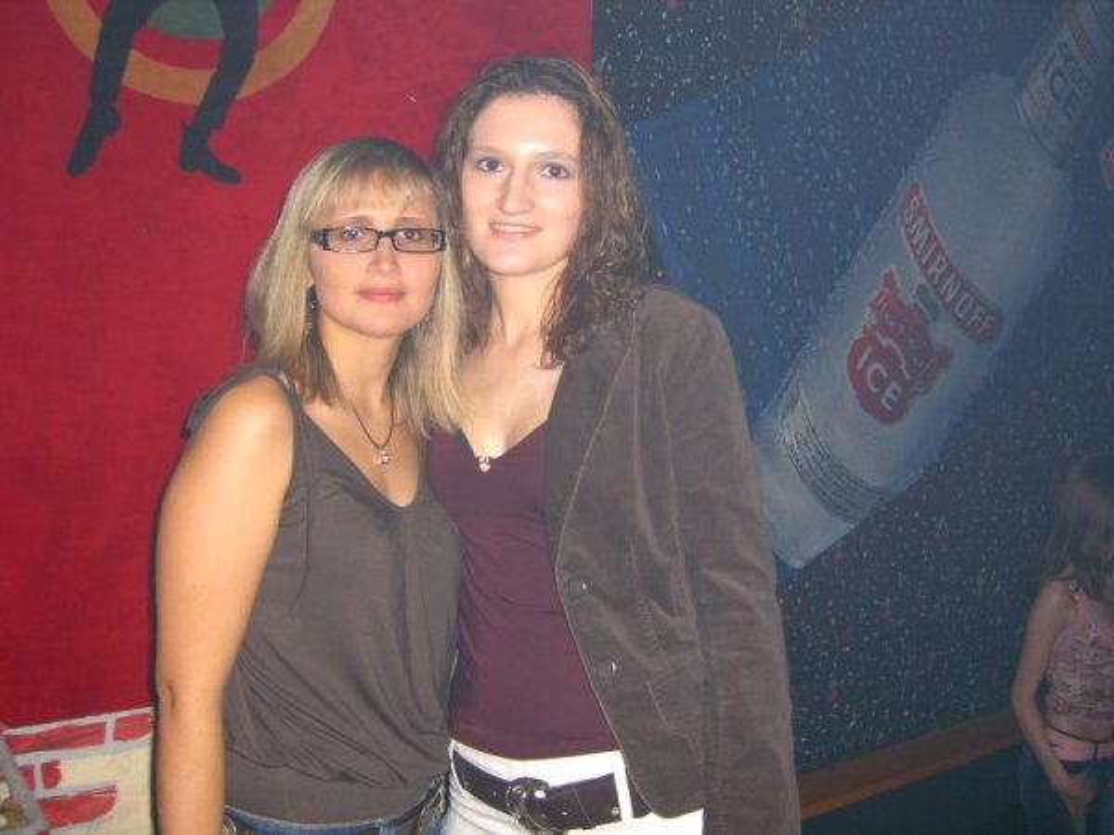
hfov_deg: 49.0
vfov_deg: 37.7
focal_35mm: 38
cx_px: 557
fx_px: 1223
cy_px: 418
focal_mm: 7.9
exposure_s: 1/60
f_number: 2.8
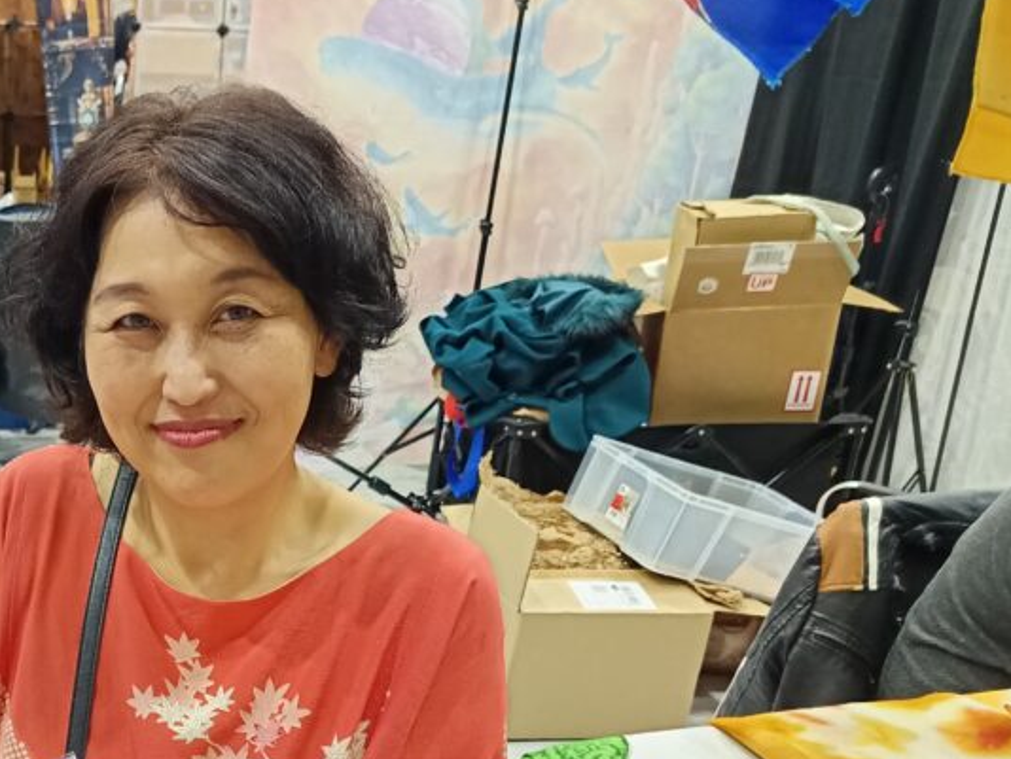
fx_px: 1344
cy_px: 623
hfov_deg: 38.6
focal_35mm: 46
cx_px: 119
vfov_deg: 30.7
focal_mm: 5.31
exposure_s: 1/50
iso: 405
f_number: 1.7
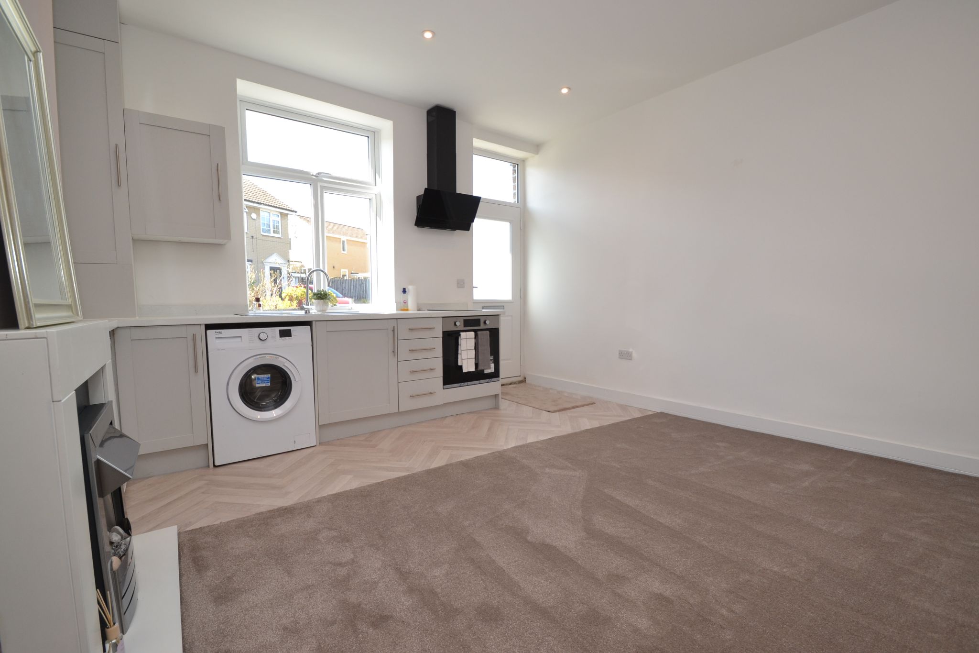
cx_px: 490
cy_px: 326
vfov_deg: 77.3
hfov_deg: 100.4
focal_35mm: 15
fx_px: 408
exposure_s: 1/125
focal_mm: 10
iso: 400
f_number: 5.6
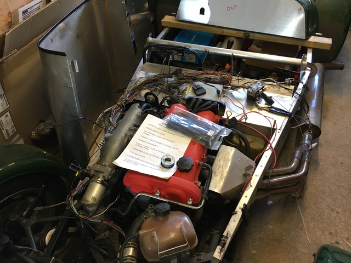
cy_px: 132
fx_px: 294
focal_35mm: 29
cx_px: 176
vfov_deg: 48.2
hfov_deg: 61.7
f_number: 2.2
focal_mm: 4.15
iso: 80
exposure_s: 1/33
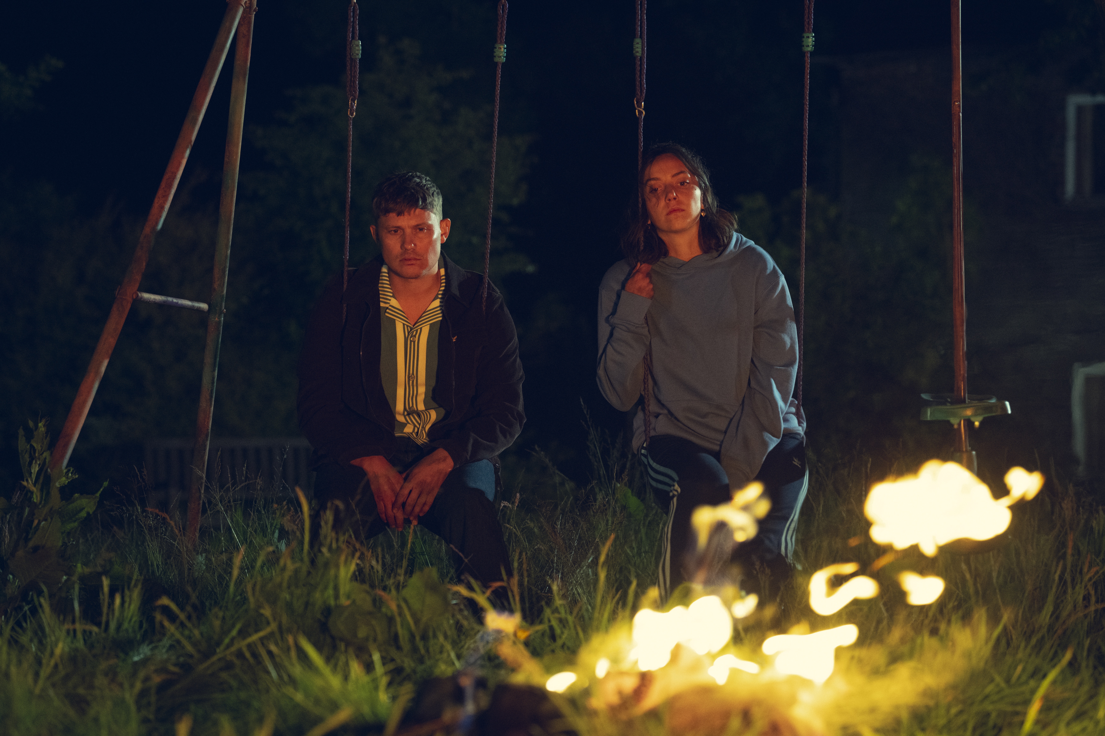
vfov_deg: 14.1
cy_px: 368
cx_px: 552
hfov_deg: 21.0
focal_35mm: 97
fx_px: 2977
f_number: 3.5
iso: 4000
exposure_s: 1/160
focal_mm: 97
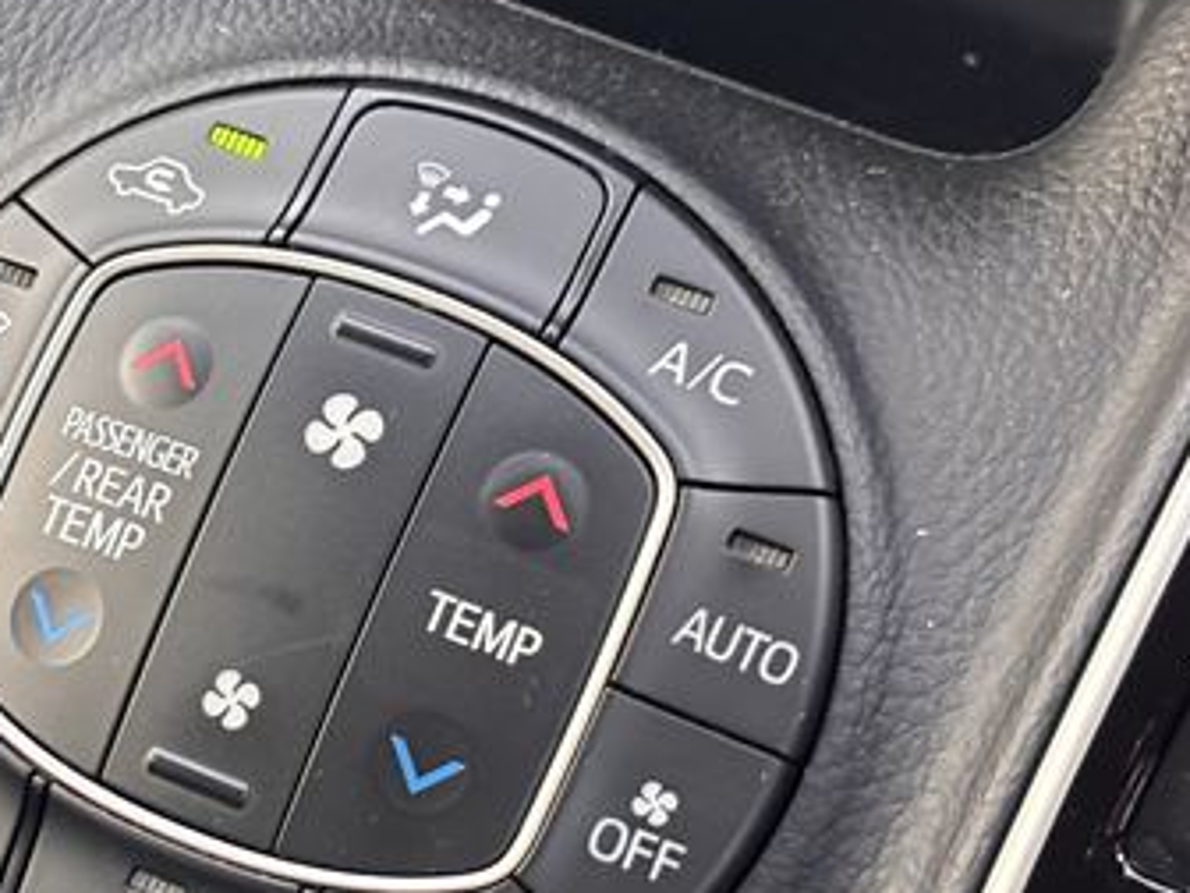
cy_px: 627
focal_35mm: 99
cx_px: 181
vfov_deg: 14.9
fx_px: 3403
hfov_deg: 19.6
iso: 250
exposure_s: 1/40
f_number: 1.6
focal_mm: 5.96
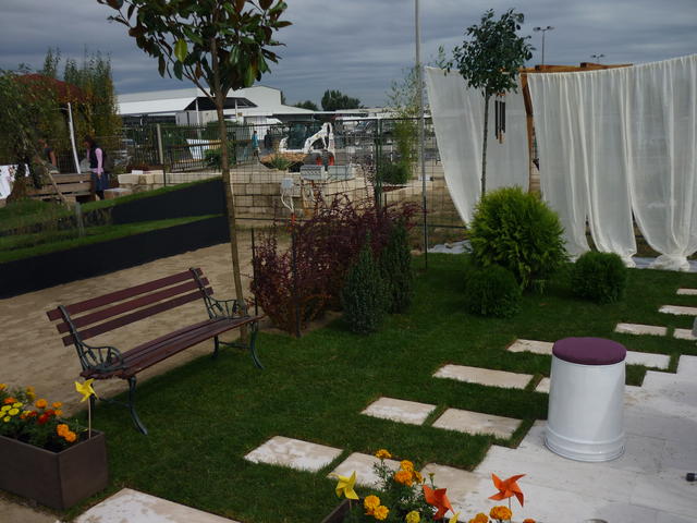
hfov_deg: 55.4
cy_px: 262
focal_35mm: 33
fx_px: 664
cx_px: 348
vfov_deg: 42.9
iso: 80
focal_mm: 5.5
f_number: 8
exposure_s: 1/320
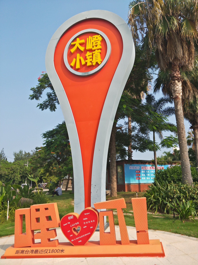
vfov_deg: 69.4
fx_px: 191
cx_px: 99
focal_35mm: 25
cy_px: 132
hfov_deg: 54.9
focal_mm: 4.27
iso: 33
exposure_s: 1/1429
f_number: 1.7
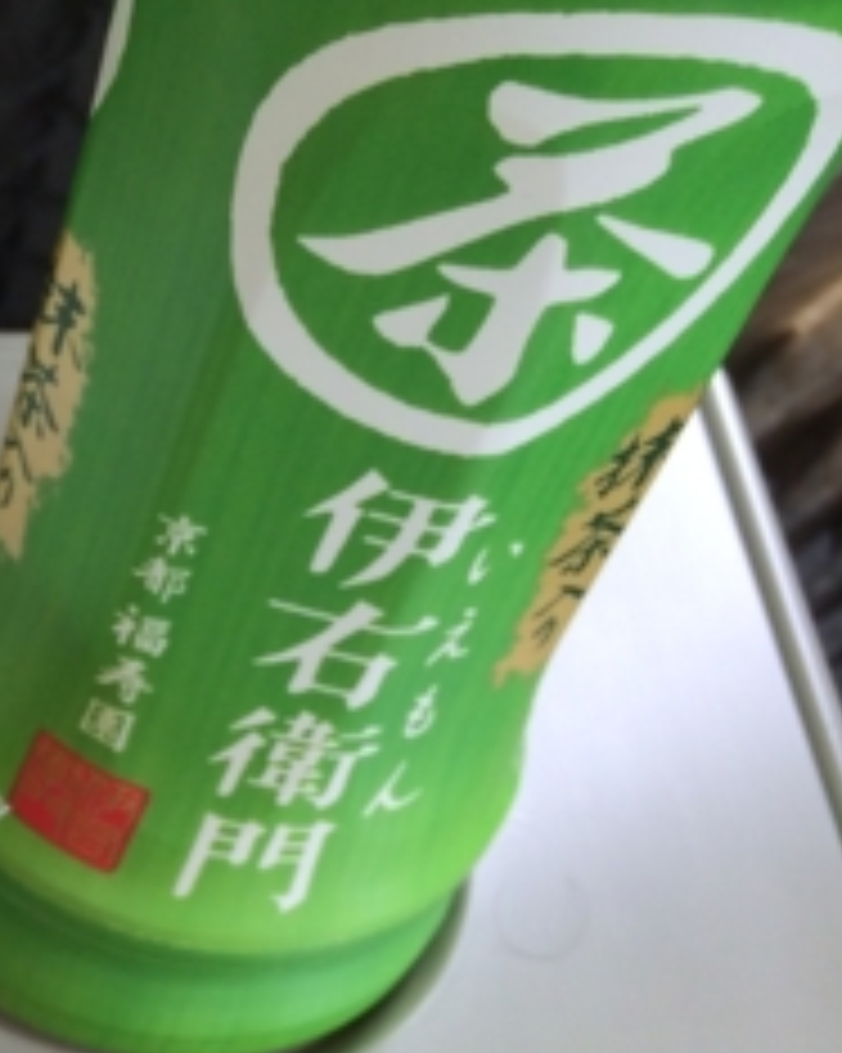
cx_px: -585
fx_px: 2494
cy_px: 1012
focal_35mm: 80
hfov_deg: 16.6
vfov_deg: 23.0
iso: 40
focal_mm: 4.12
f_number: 2.2
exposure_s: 1/120
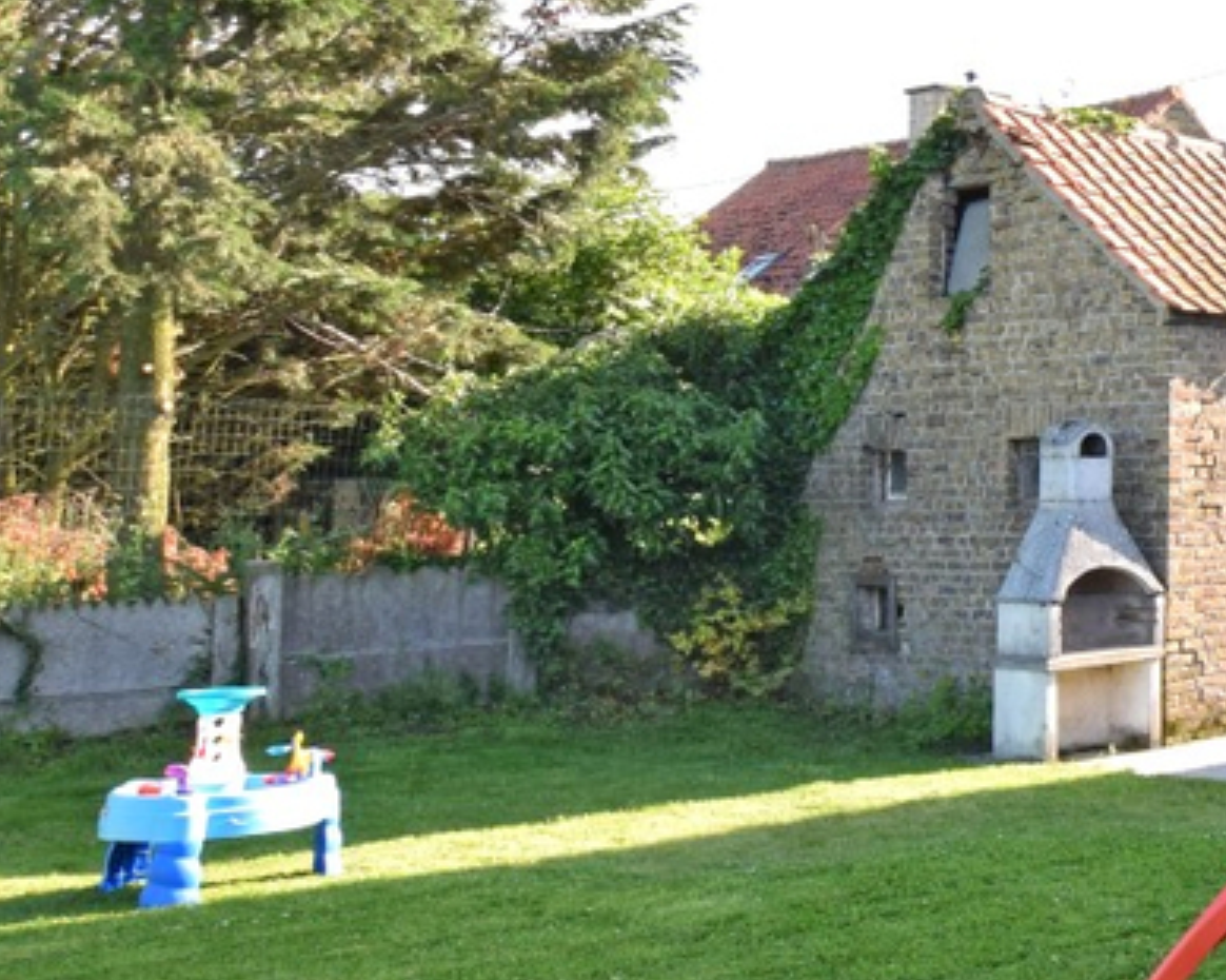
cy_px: 281
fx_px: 1777
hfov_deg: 26.6
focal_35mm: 49
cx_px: 1864
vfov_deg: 30.4
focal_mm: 10
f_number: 8
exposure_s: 1/250
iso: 400
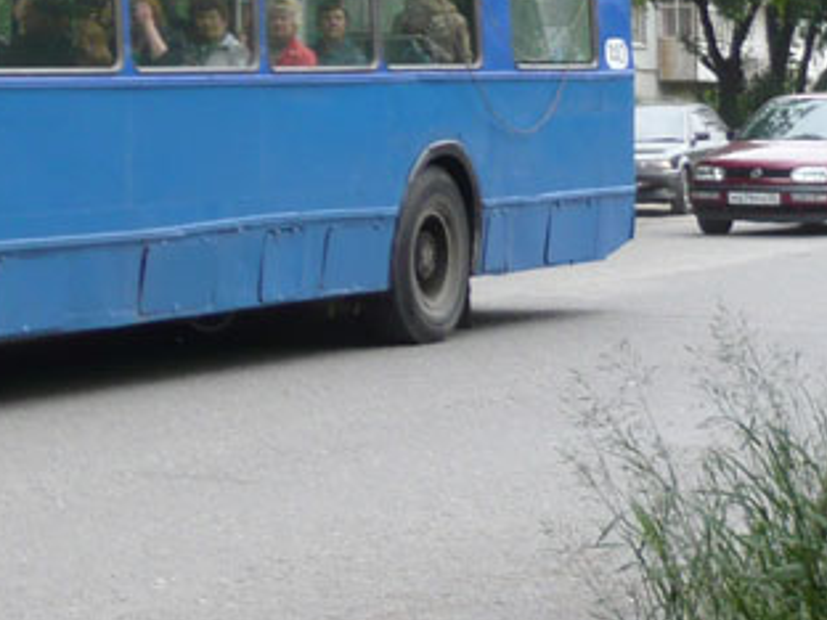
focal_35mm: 141
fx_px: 3369
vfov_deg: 10.3
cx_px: -398
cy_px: -207
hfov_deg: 13.2
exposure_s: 1/250
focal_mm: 7
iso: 100
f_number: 3.4
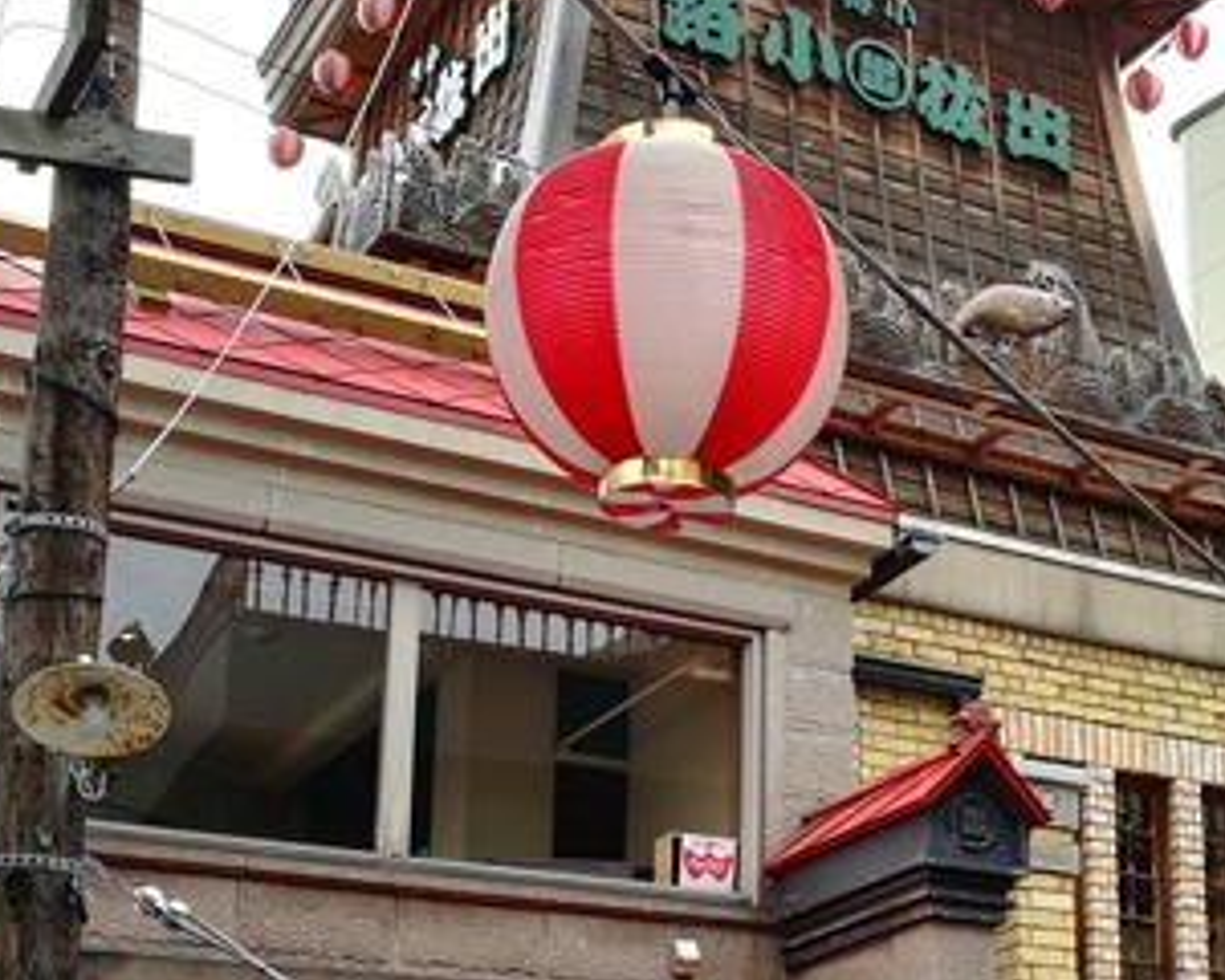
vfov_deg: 23.9
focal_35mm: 63
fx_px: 2285
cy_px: 785
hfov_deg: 28.9
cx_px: 1078
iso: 80
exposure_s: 1/100
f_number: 2.2
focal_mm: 4.5
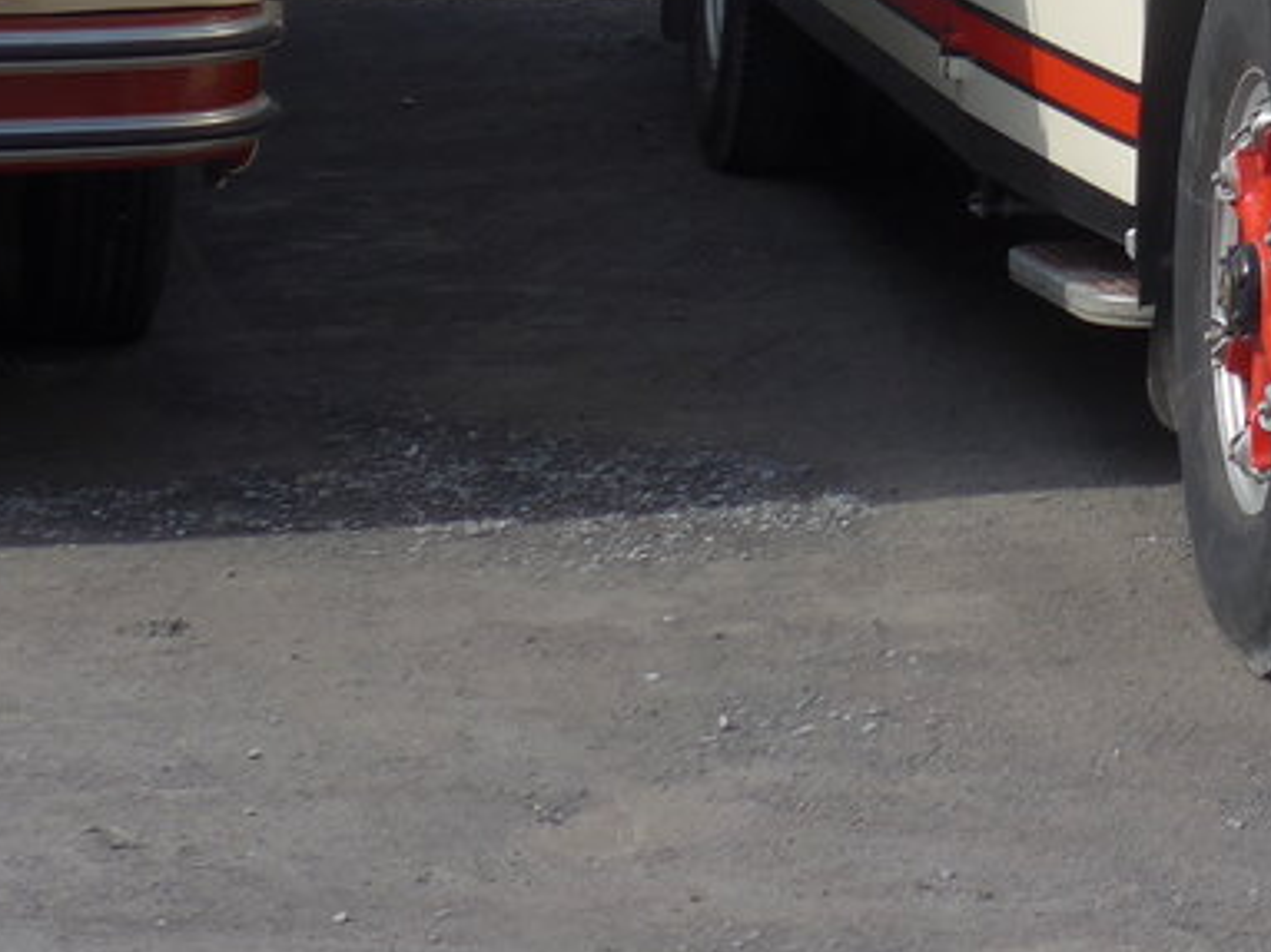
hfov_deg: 11.6
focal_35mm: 163
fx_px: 5983
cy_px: -491
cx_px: 1885
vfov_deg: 8.9
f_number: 3.3
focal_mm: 10.7
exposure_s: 1/800
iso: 80
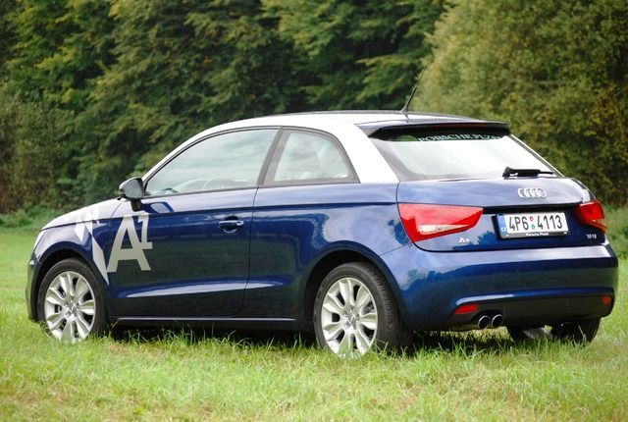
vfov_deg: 10.0
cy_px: 211
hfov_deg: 14.8
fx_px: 2413
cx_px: 314
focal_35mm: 138
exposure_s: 1/125
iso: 200
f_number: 4.5
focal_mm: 92
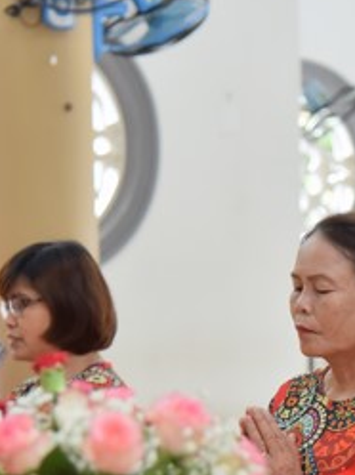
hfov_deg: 8.9
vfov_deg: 11.9
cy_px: 355
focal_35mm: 166
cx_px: 372
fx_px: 2276
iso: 1000
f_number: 4
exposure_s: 1/100
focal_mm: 66
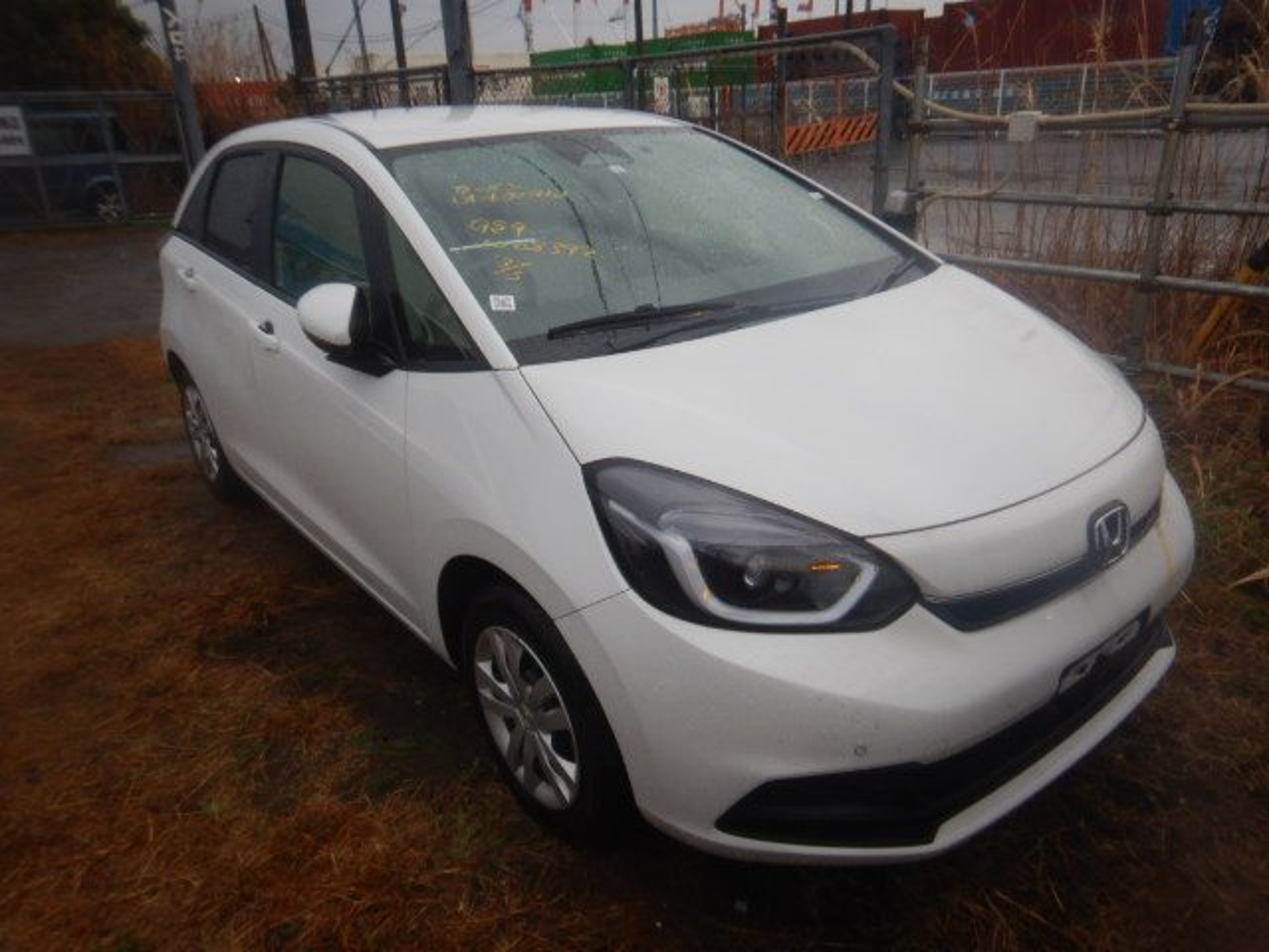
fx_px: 880
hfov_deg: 71.6
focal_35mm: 24
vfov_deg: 56.8
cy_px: 476
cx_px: 634
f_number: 2.8
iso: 125
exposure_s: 1/50
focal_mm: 4.3
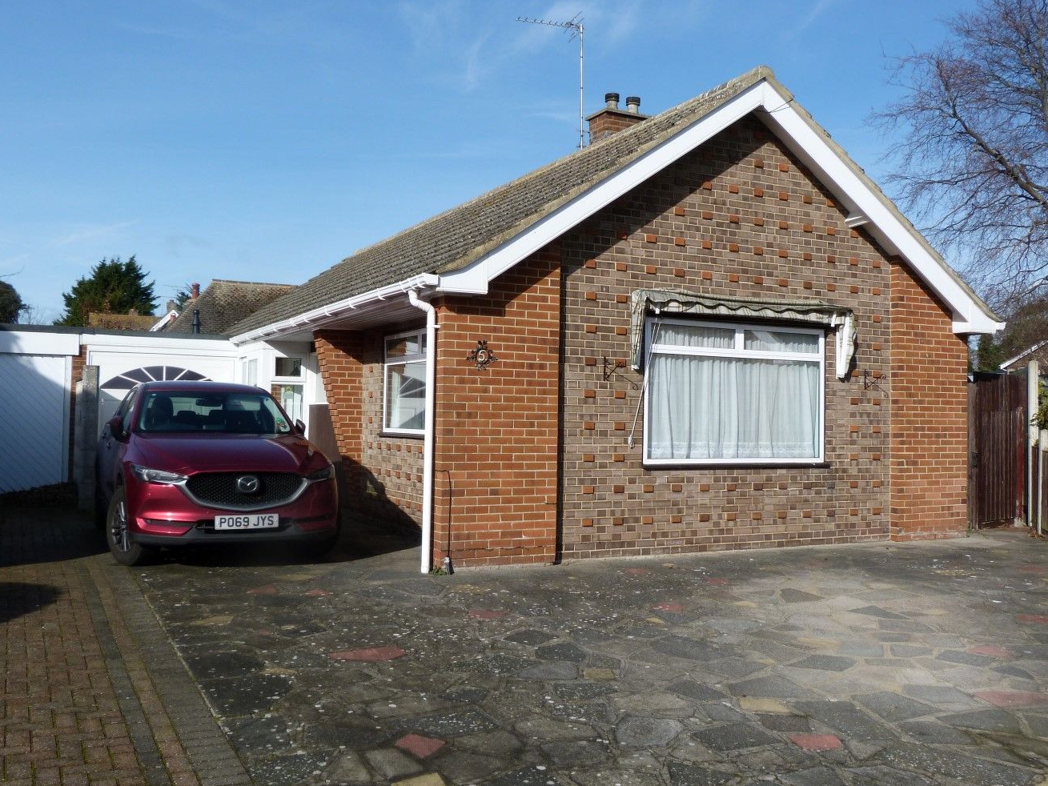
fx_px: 999
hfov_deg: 55.3
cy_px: 385
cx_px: 541
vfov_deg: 42.9
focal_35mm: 33
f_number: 5.6
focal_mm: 5.4
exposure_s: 1/400
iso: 80
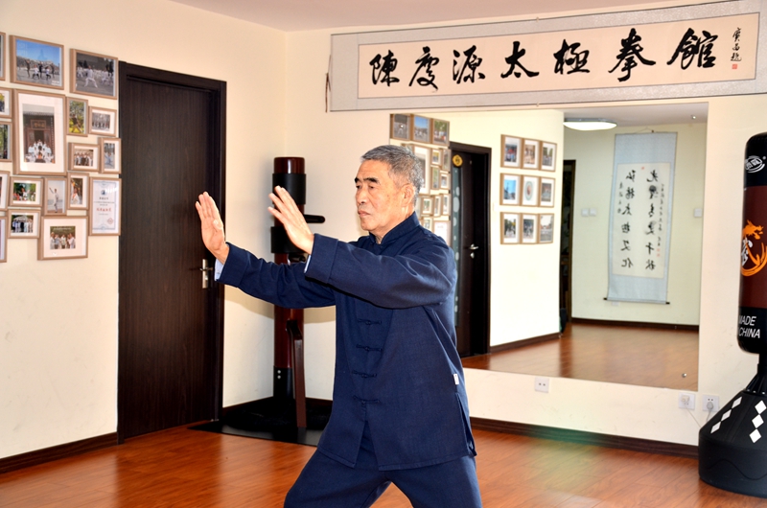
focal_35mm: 52
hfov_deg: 37.9
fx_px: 1116
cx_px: 384
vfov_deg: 25.6
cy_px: 254
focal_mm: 35
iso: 320
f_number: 4.2
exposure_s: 1/60
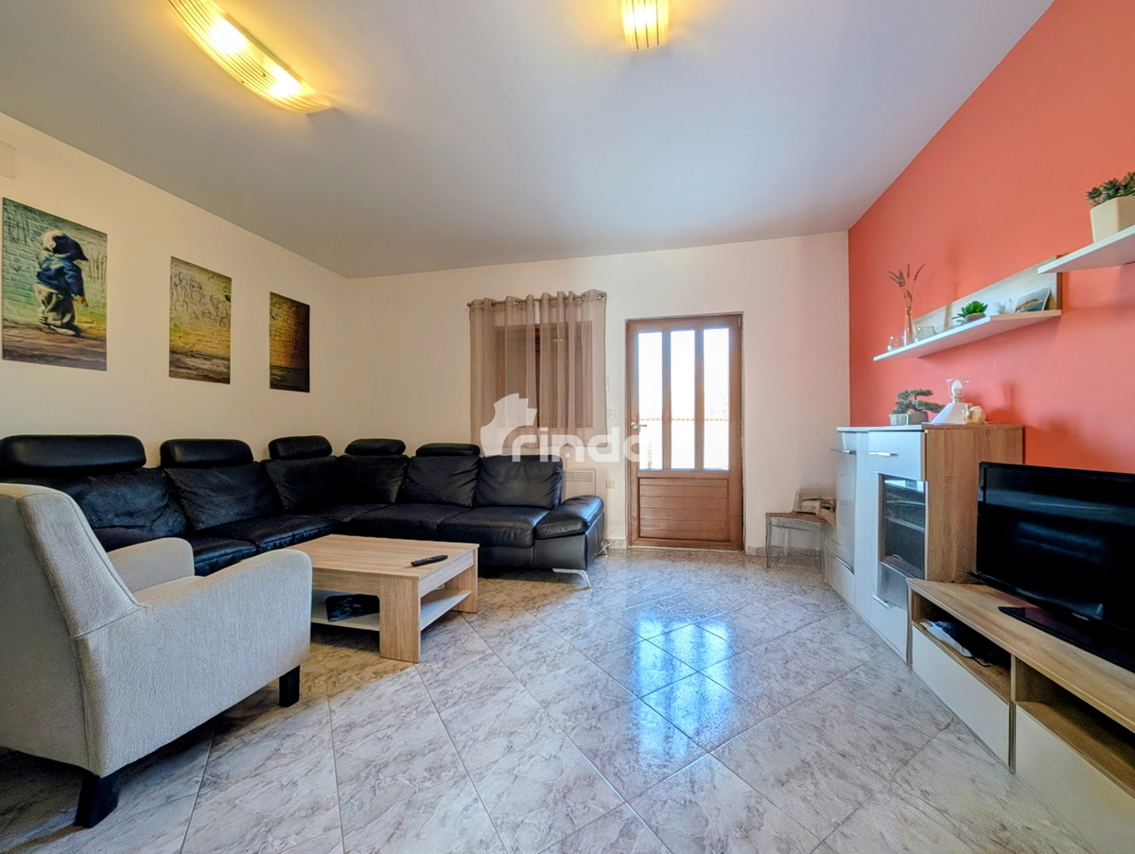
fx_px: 394
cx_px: 568
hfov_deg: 110.5
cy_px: 427
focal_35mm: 12
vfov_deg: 94.6
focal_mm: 2.02
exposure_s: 1/100
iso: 77
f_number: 1.7
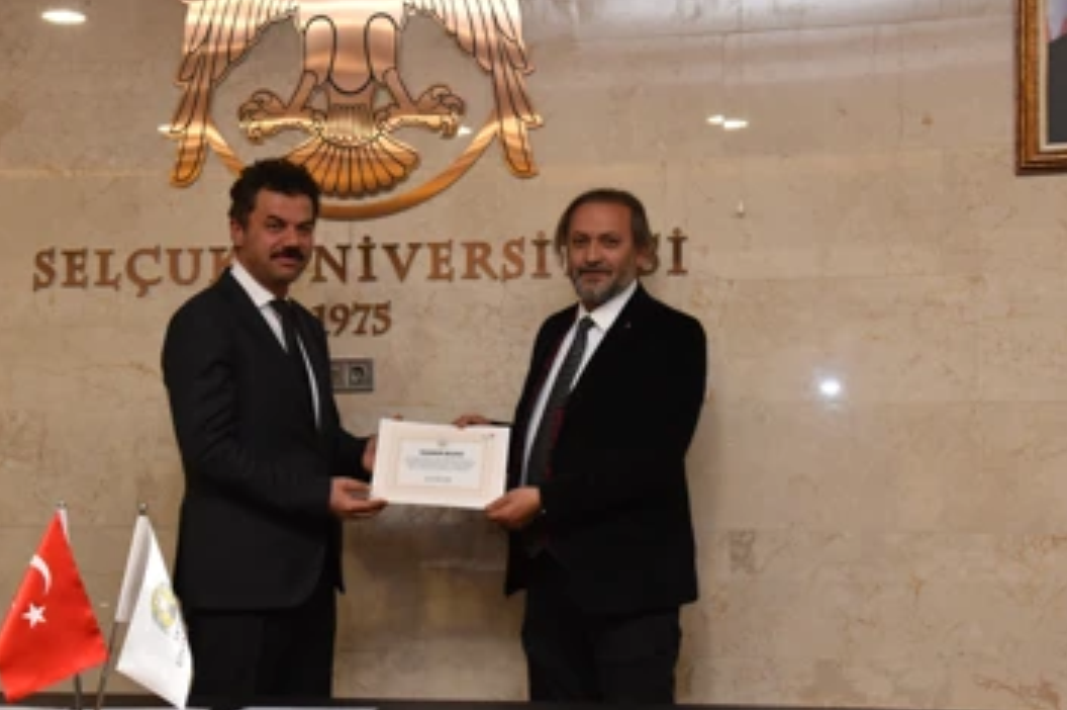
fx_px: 1777
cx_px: 485
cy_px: 360
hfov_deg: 33.4
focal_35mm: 60
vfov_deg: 22.6
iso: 1600
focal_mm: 48
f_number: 8
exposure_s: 1/60
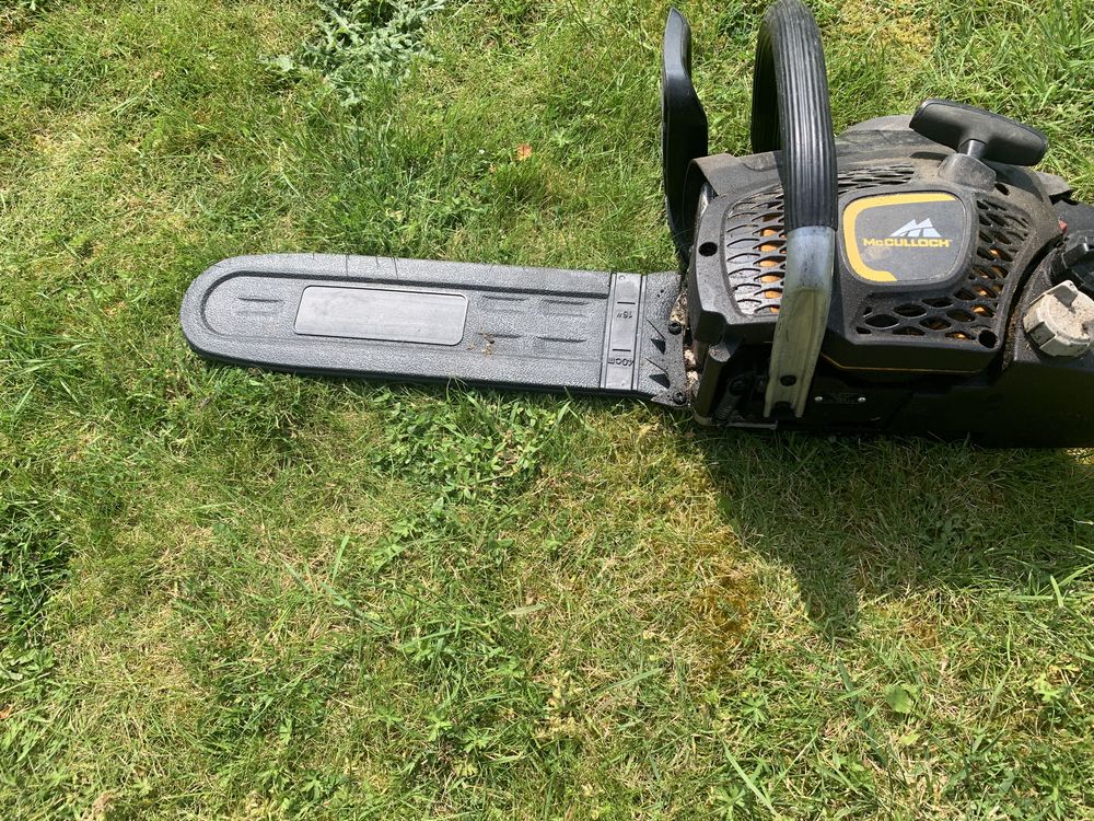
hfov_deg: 67.3
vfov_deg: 53.1
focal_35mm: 26
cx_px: 547
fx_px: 822
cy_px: 410
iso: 25
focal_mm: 4.25
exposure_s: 1/1124
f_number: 1.8
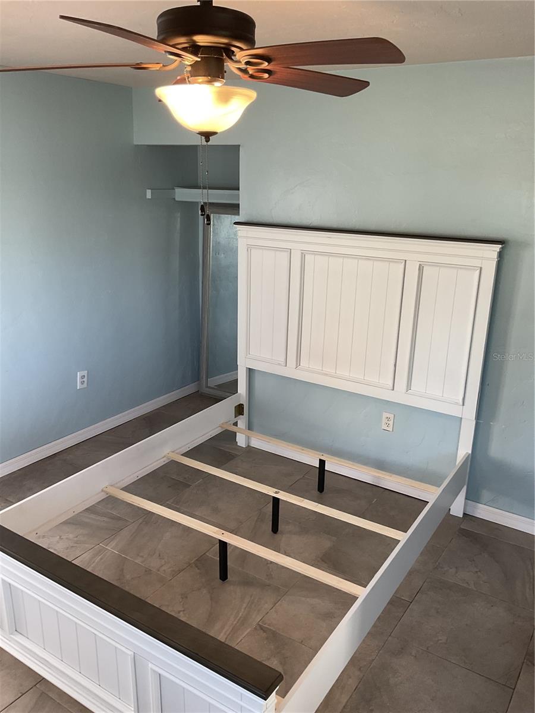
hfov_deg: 48.2
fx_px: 598
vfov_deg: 61.7
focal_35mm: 29
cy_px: 356
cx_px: 268
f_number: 1.8
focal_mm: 3
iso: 40
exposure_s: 1/60
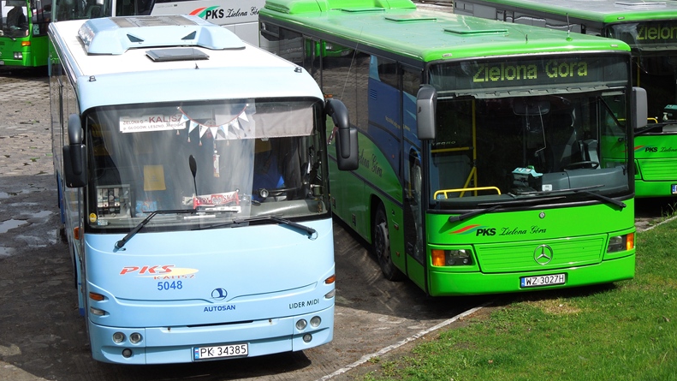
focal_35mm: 76
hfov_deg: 27.9
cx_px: 337
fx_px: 1364
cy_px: 190
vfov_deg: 15.9
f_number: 4.4
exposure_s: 1/400
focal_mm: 12.5
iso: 100
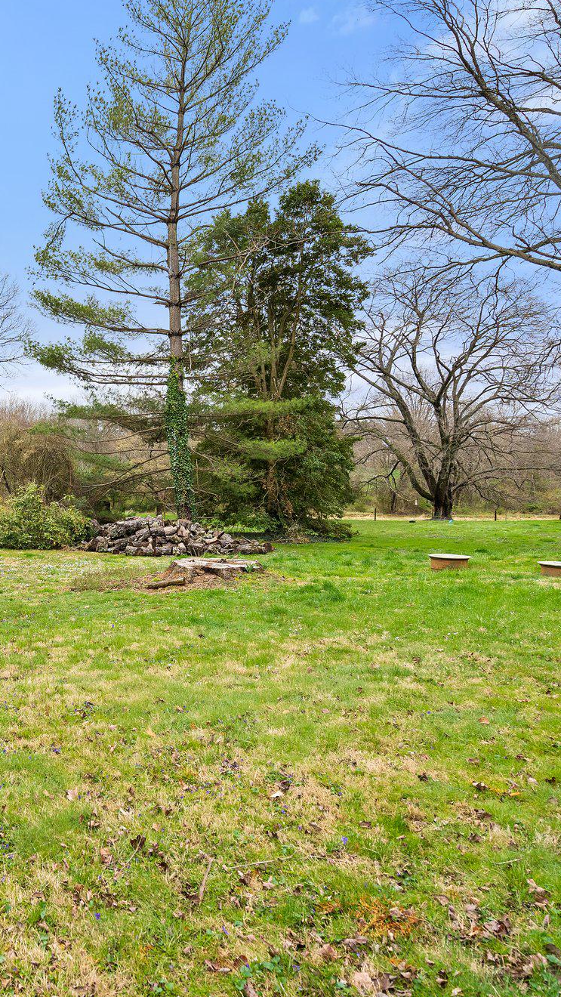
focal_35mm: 26
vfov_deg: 71.9
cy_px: 494
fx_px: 687
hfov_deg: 40.0
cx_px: 23
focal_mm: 16
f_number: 8
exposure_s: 1/500
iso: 400
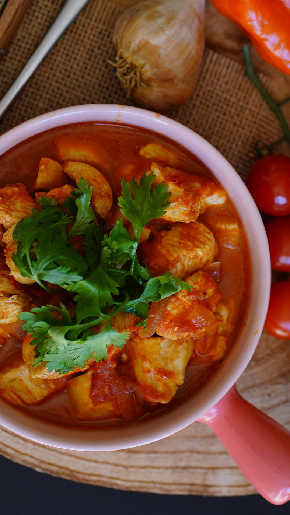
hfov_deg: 7.4
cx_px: 257
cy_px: 201
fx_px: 2227
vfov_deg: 13.2
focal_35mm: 163
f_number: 3.2
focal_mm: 85
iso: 400
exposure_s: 1/500
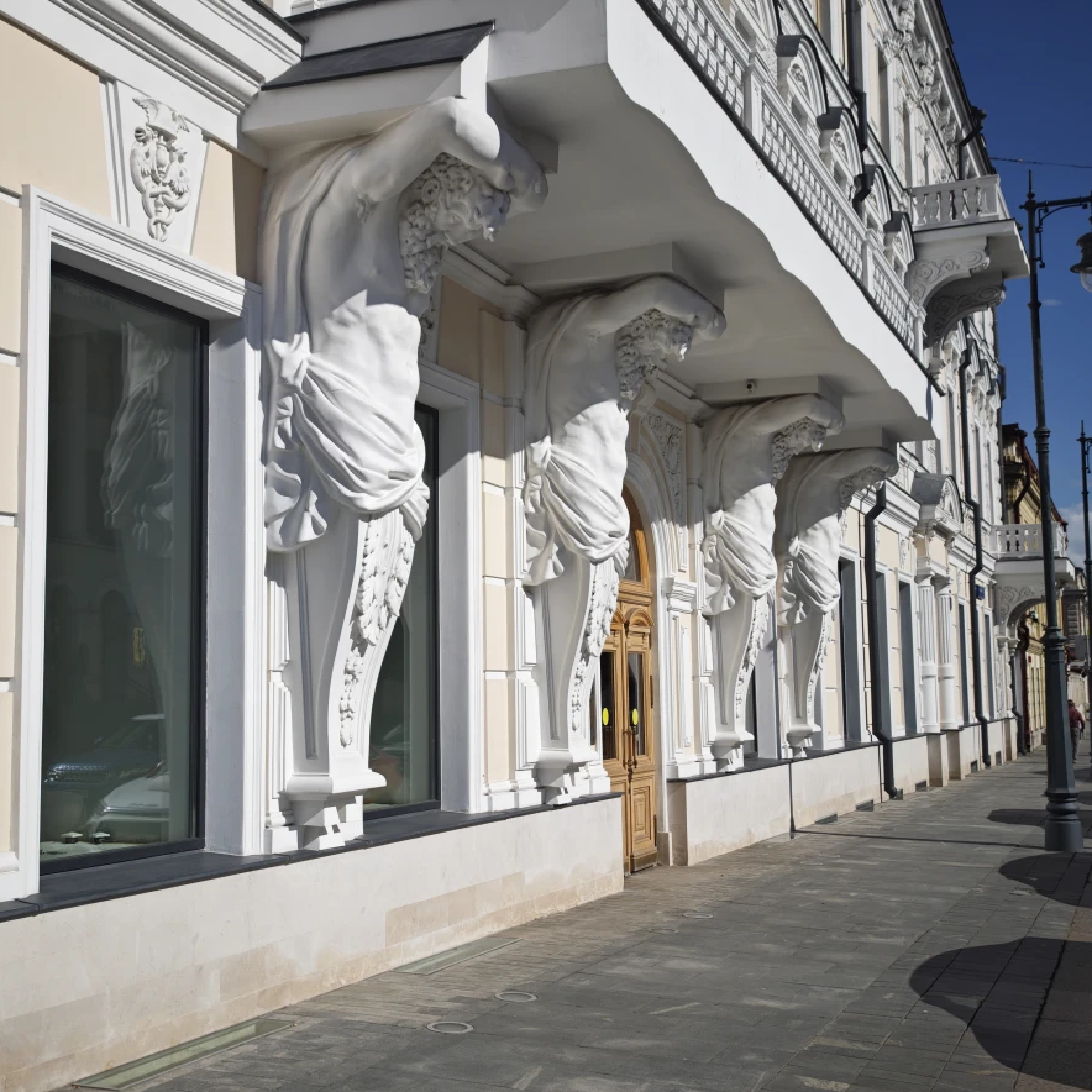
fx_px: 1499
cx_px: 502
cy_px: 539
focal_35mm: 42
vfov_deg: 40.0
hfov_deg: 40.0
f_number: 2
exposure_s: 1/2976
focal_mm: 8.72
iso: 50
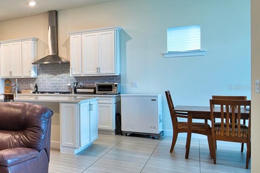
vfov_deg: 35.9
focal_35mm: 37
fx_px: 267
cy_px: 87
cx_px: -39
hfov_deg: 39.9
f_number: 8
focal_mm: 16
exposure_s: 1/20
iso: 800
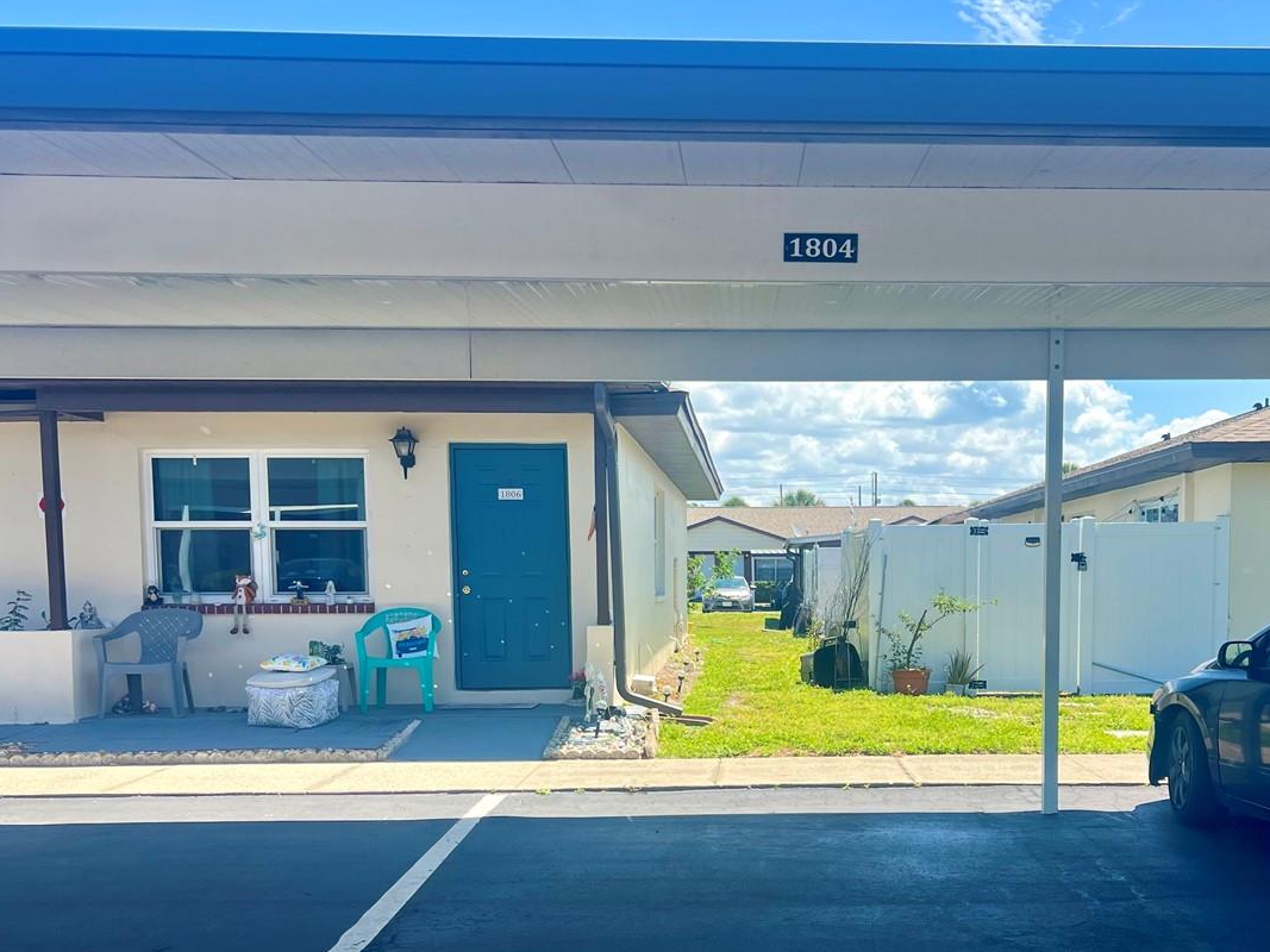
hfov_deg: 47.4
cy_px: 671
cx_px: 807
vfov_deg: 36.2
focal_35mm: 39
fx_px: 1431
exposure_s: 1/1779
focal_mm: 5.7
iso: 50
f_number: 1.5
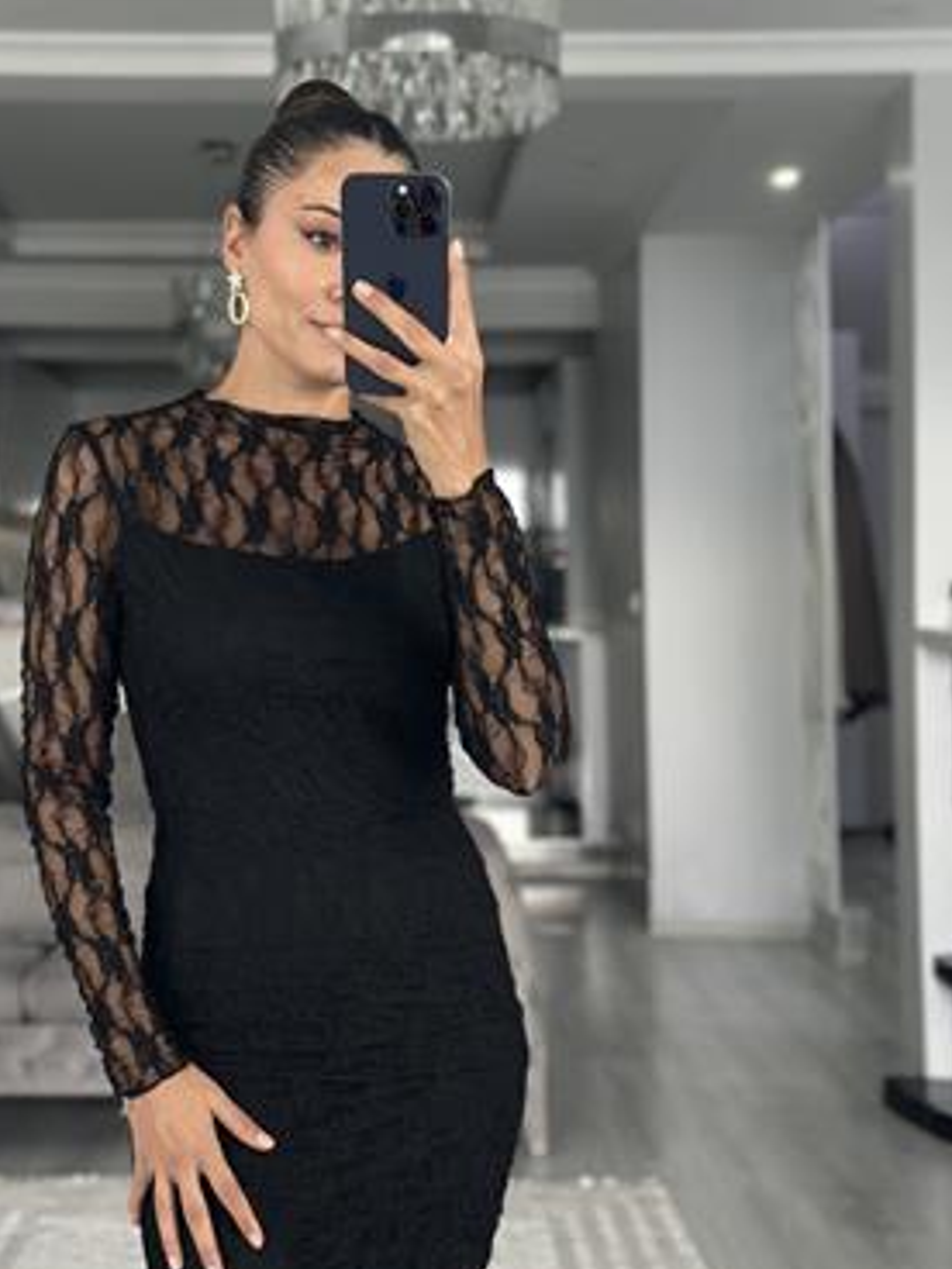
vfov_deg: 29.4
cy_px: 703
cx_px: 341
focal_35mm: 66
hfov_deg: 22.2
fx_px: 2420
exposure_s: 1/58
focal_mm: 6.86
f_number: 1.78
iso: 400
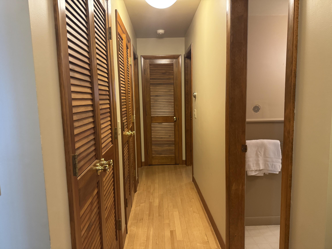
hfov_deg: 71.6
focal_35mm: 24
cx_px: 166
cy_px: 124
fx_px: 230
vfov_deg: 56.8
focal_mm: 6.76
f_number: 1.78
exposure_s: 1/60
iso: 500
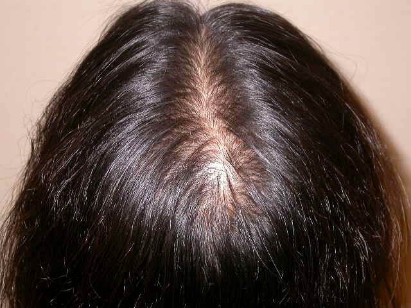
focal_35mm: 88
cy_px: 154
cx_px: 206
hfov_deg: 22.3
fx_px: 1045
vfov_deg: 16.8
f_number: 3.7
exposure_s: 1/60.3
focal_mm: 18.2
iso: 100
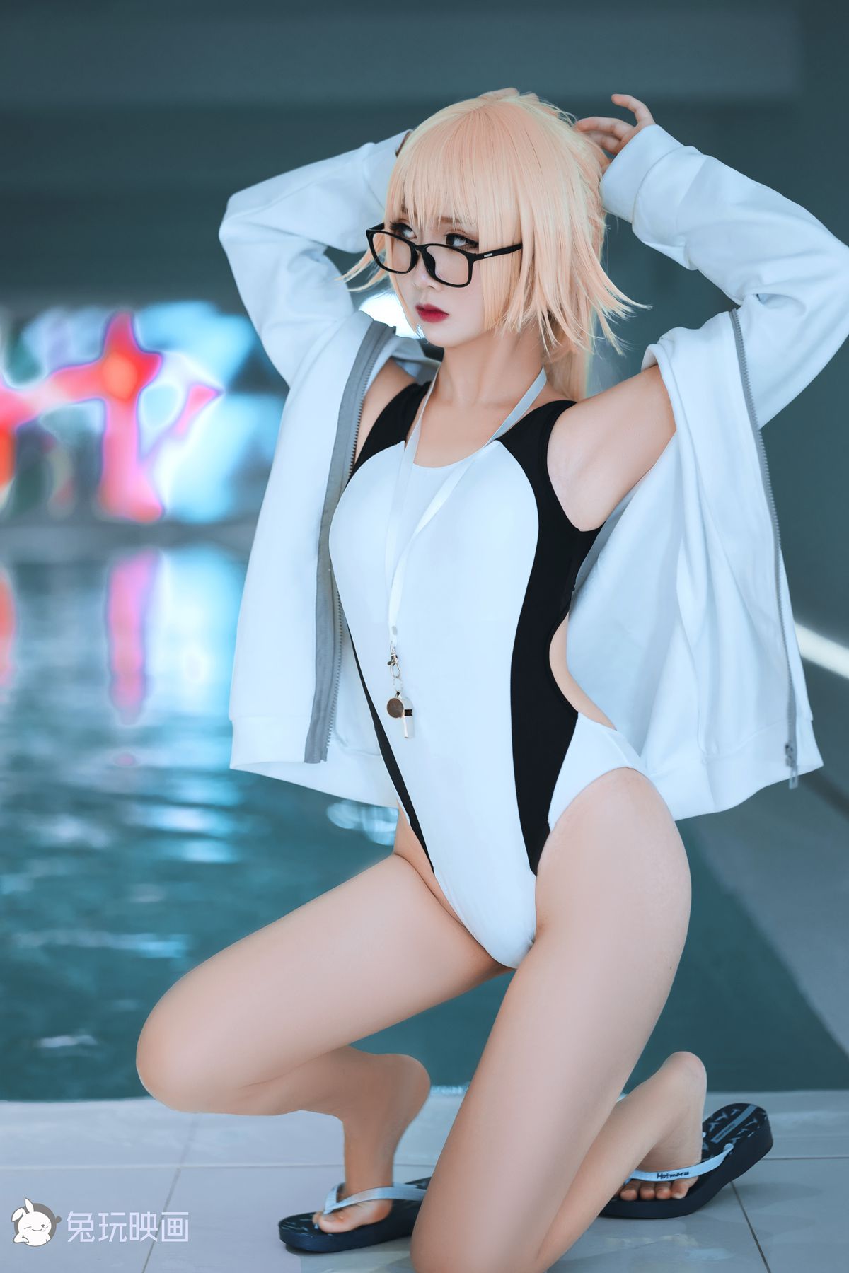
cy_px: 636
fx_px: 3007
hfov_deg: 16.1
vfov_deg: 23.9
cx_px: 424
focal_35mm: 85
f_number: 2.2
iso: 200
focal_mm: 85
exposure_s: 1/100
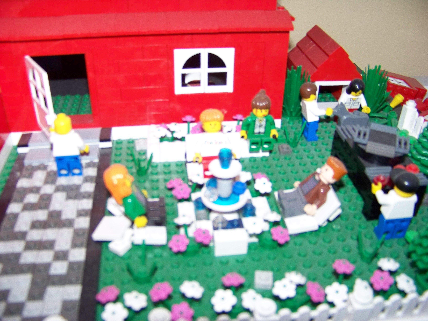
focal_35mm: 36
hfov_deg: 51.4
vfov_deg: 39.7
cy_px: 160
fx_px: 445
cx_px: 214
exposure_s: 1/30
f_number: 2.8
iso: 200
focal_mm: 5.85
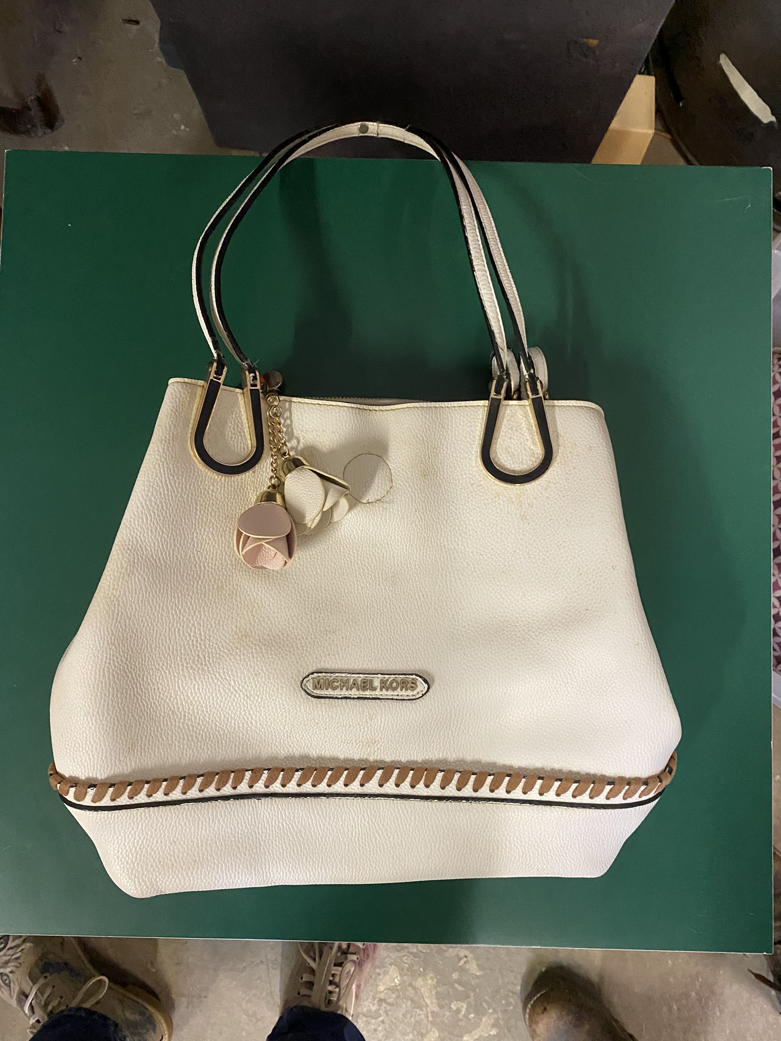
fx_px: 782
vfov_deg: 67.3
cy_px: 520
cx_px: 390
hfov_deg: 53.1
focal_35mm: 26
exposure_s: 1/33
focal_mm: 4.25
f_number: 1.8
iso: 500
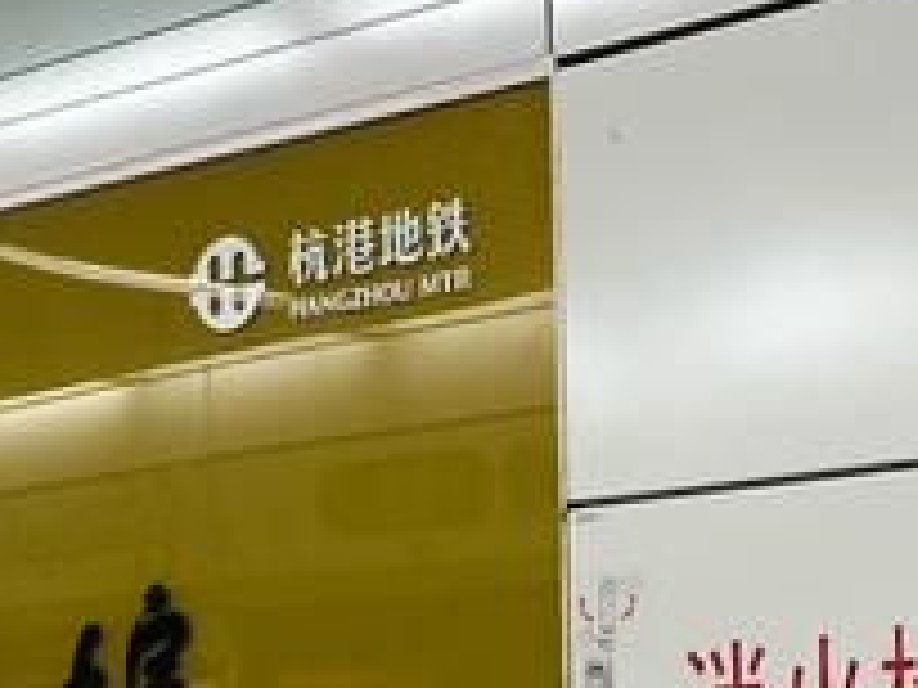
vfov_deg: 14.1
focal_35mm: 103
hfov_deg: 18.9
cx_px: 742
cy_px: 731
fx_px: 2732
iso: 25
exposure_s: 1/33
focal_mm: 4
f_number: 1.8
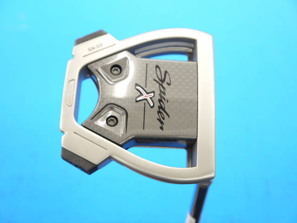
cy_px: 112
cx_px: 148
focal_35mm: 50
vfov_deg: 29.1
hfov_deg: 38.2
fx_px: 429
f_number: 4.6
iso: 500
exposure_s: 1/60
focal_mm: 25
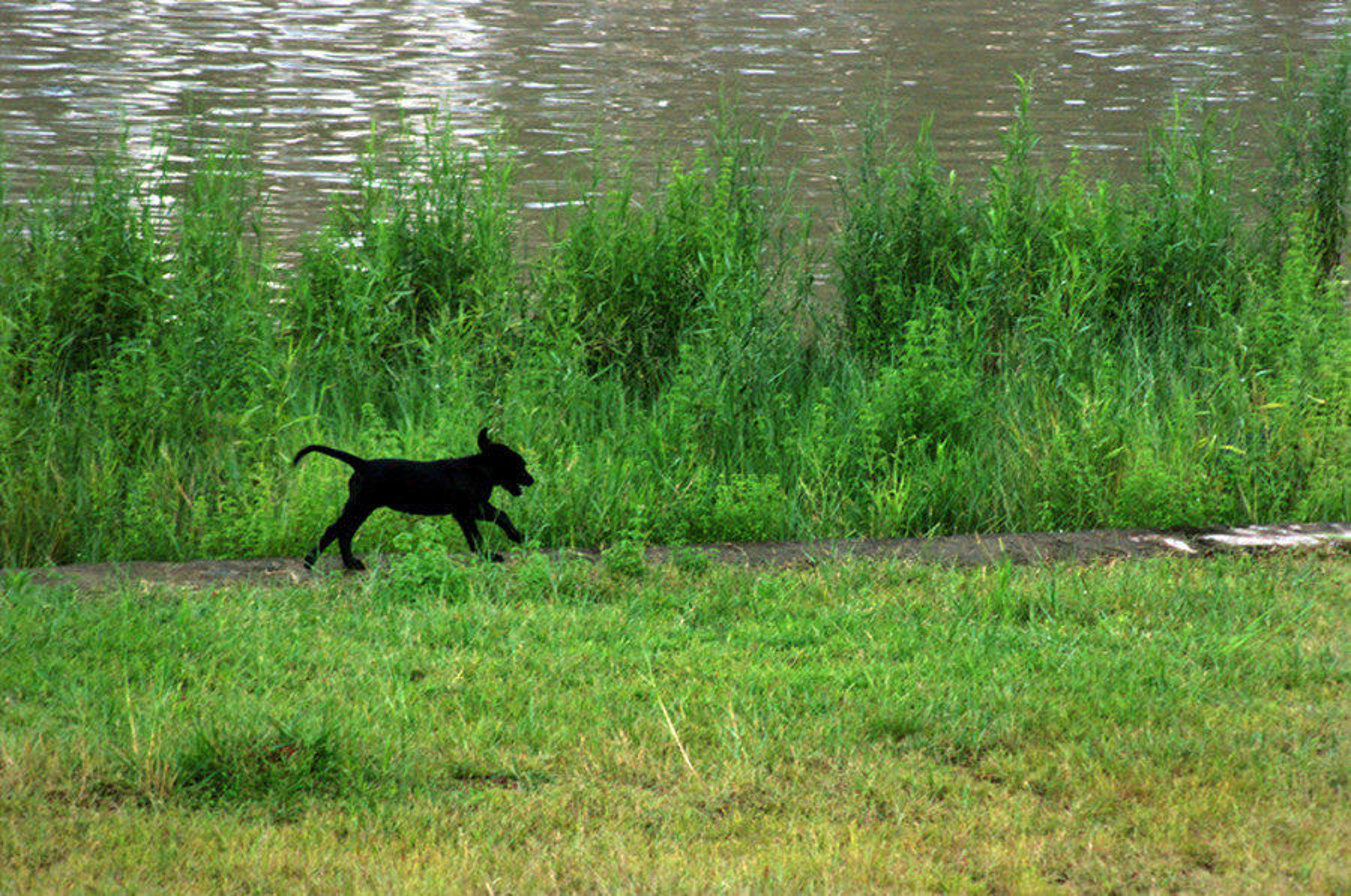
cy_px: 448
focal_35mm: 300
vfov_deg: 4.6
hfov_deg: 6.9
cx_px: 676
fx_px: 11240
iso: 1000
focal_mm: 200
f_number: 5.6
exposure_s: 1/320
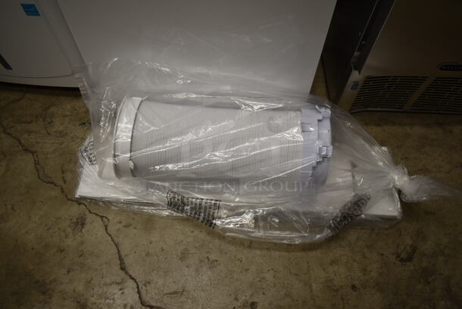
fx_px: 347
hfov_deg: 67.3
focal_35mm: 27
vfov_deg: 48.0
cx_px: 231
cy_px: 154
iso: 140
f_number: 3.5
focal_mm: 18
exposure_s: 1/30
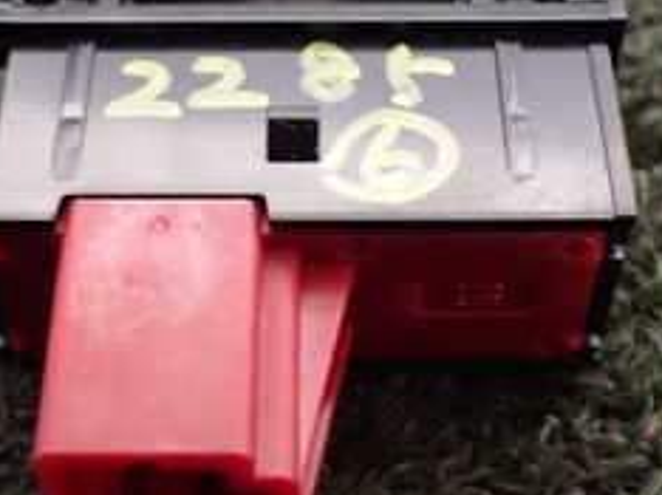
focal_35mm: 77
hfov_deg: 25.3
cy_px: 127
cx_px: 280
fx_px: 1471
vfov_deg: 19.0
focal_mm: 5.4
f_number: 2.3
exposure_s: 1/30
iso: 800
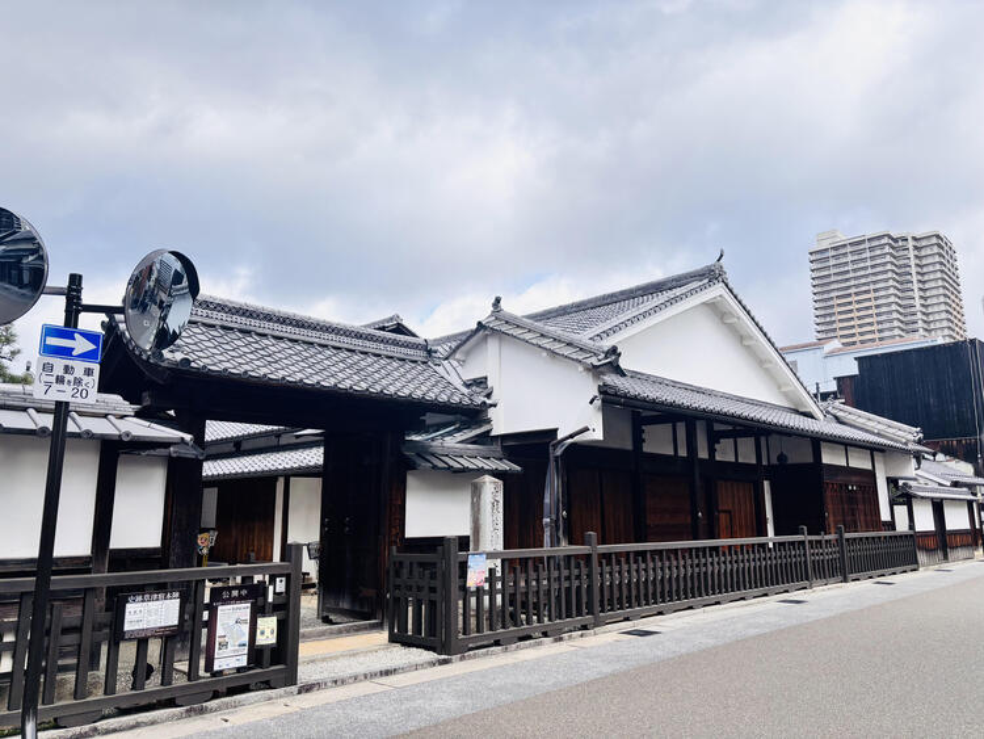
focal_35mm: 26
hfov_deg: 67.3
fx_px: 739
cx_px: 492
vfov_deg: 53.1
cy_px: 370
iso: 50
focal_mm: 6
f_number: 1.6
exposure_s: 1/2639
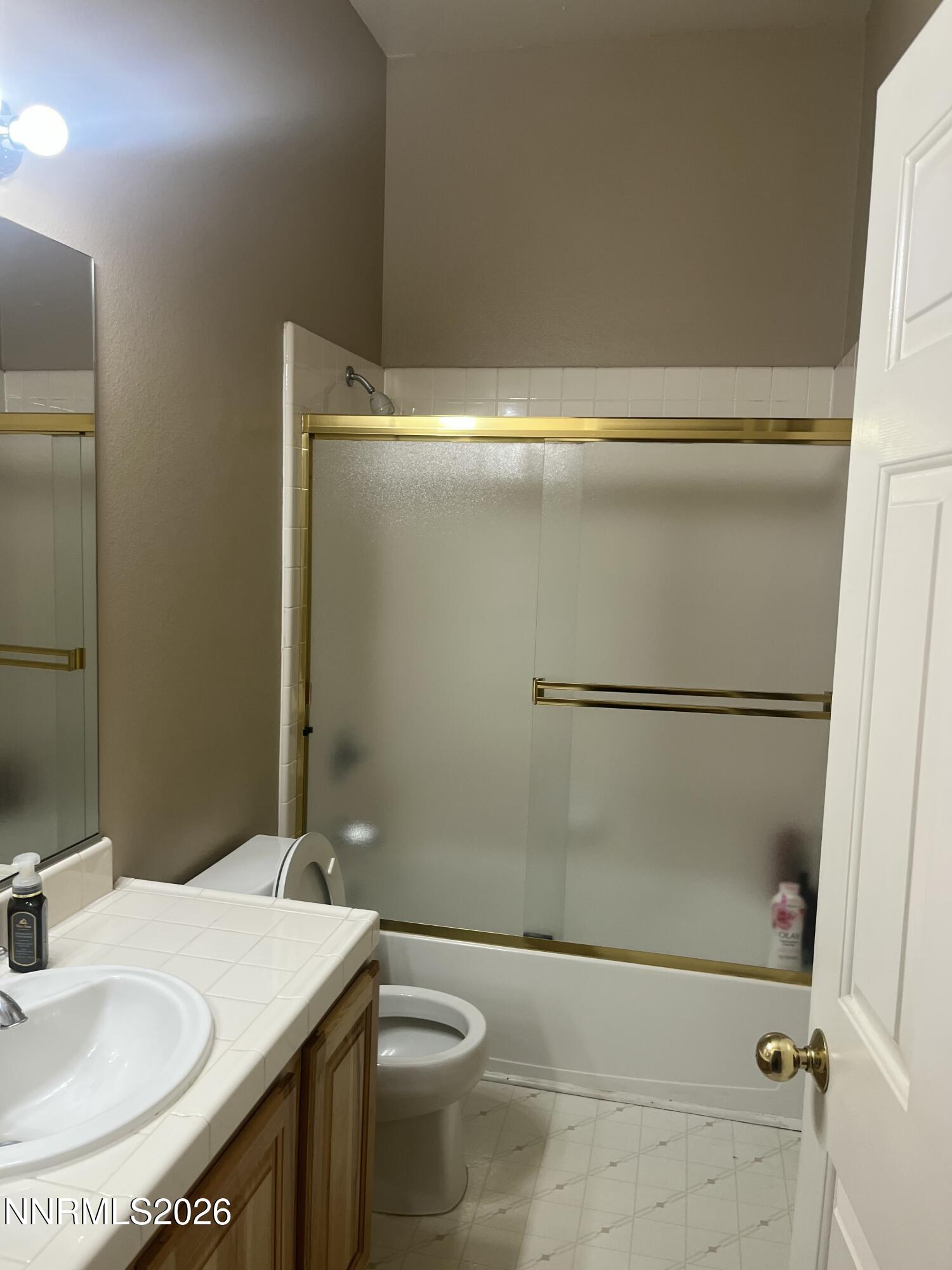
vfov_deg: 67.3
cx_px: 476
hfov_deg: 53.1
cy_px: 635
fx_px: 953
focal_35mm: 26
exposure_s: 1/120
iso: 100
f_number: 1.6
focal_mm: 5.1
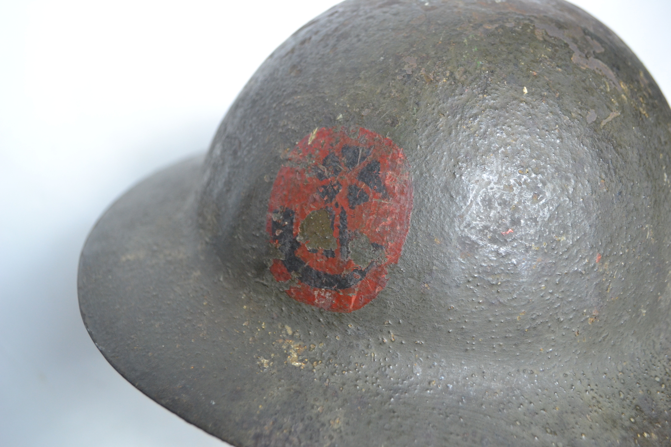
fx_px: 615
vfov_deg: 40.0
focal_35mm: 33
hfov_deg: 57.2
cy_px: 224
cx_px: 336
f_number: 3.8
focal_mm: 22
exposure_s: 1/10
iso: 800
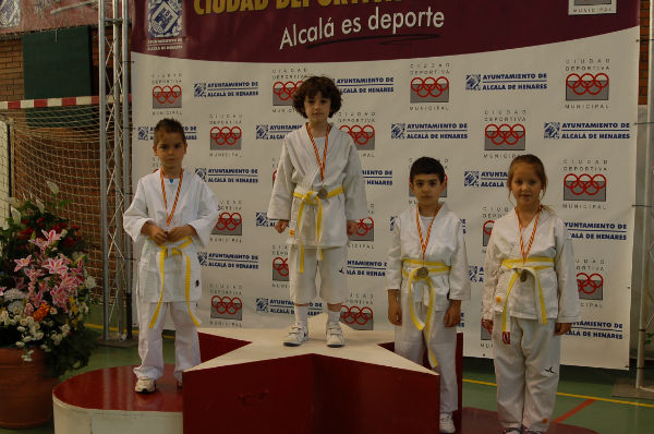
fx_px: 925
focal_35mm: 51
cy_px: 217
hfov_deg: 38.9
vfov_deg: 26.4
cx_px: 327
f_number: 4
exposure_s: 1/60
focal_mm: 34
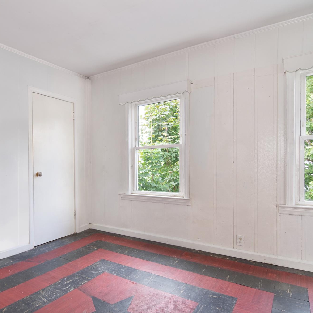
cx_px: 118
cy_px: 158
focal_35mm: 22
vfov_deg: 70.5
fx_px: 222
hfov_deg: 69.4
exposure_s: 1/60
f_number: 8
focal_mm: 11
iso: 640
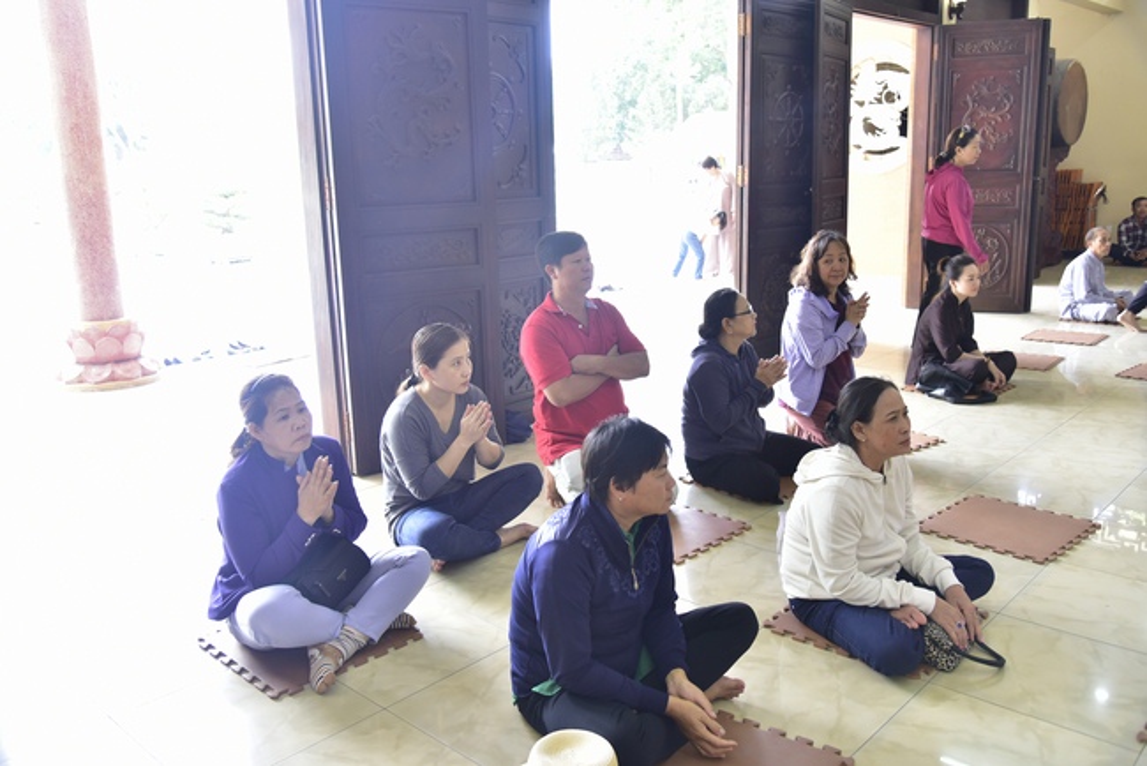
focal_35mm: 30
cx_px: 574
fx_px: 956
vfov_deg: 43.6
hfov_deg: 61.9
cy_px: 383
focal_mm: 30
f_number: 4
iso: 800
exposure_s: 1/60
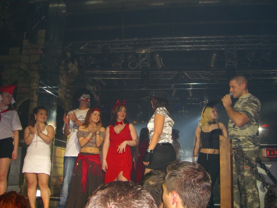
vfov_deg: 37.7
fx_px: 304
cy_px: 104
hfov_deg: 49.0
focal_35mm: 38
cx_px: 138
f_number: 2.8
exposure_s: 1/60
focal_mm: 7.9
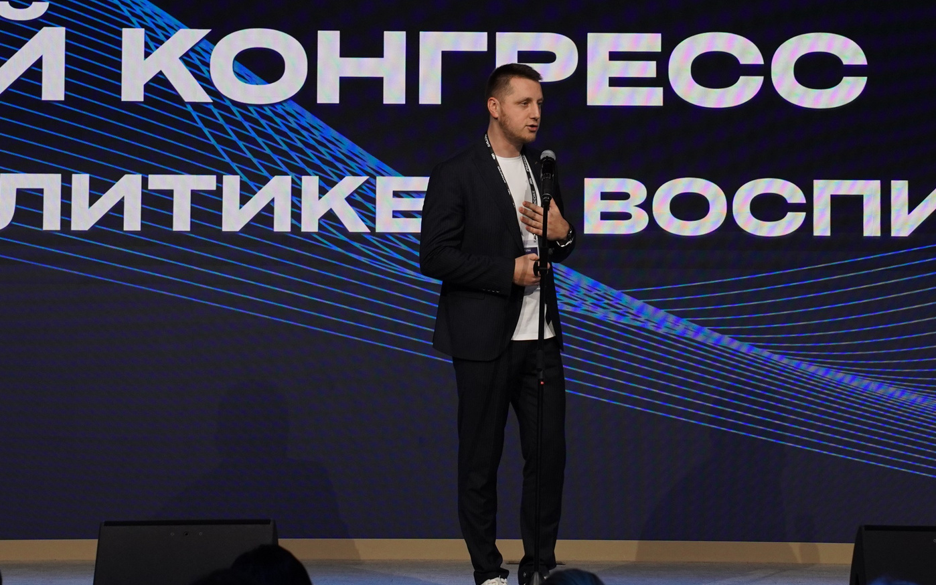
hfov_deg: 14.9
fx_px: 3572
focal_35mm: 140
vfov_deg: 9.4
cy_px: 148
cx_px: 515
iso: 1600
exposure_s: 1/160
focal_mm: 75
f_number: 6.3
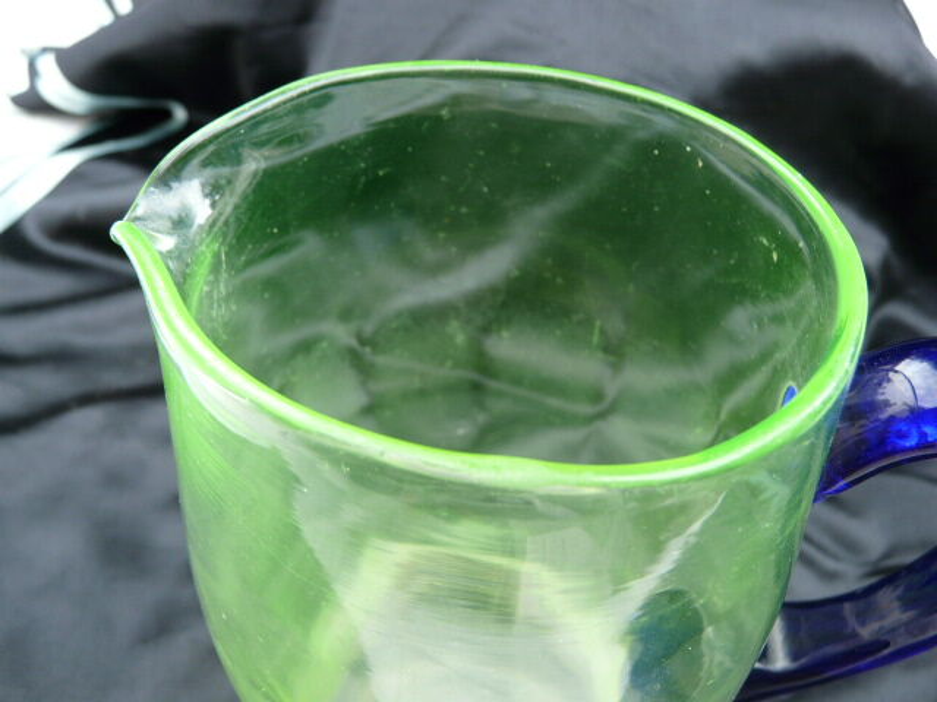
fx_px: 758
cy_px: 351
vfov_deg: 49.7
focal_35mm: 28
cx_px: 468
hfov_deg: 63.4
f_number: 2.8
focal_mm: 4.6
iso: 100
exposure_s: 1/50
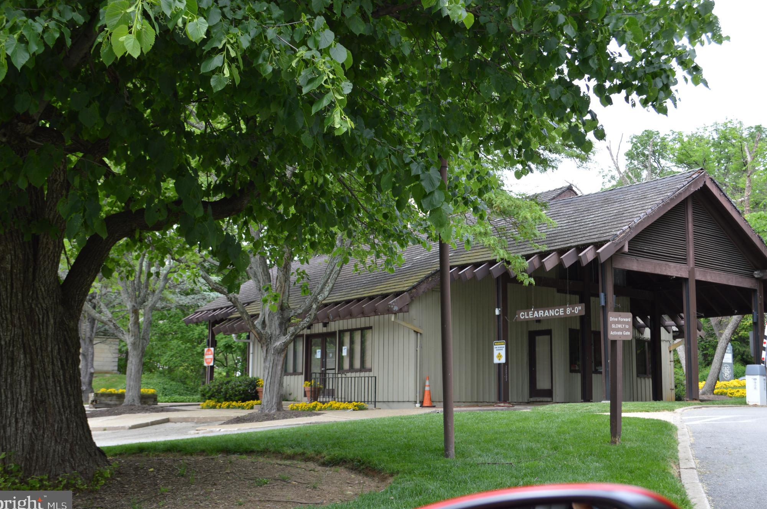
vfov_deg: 33.3
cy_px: 257
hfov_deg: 48.5
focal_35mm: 40
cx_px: 381
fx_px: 851
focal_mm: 26
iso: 125
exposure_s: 1/125
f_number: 5.6
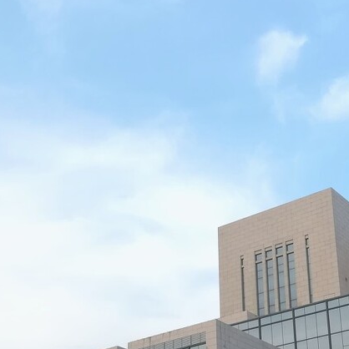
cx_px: 205
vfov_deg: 25.5
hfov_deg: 26.1
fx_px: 753
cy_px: 291
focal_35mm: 66
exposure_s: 1/109
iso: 50
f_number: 2.2
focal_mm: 3.83
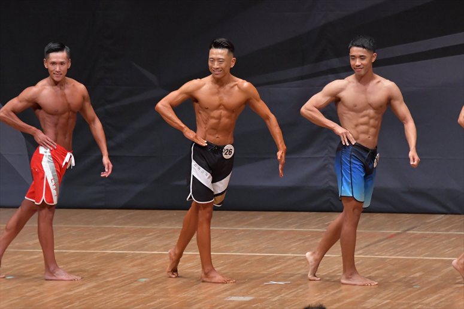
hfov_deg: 8.1
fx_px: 3285
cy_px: 154
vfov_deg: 5.4
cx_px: 232
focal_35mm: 255
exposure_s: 1/400
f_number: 5.6
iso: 6400
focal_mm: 170
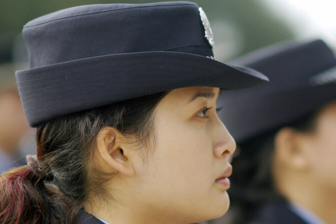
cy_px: 162
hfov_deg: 7.3
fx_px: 2640
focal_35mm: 283
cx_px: 260
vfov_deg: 4.9
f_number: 2.5
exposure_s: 1/800
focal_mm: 105
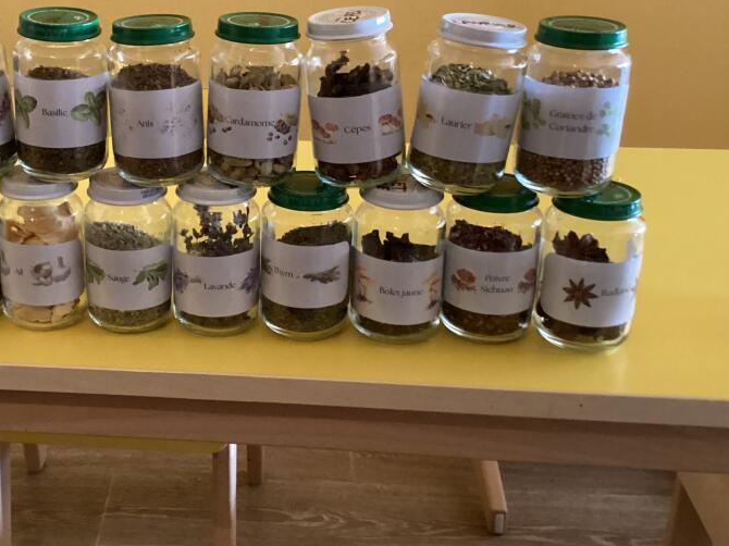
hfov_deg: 37.3
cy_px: 195
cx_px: 188
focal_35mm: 50
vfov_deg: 28.9
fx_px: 1053
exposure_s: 1/25
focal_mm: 3.3
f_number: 2.4
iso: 640
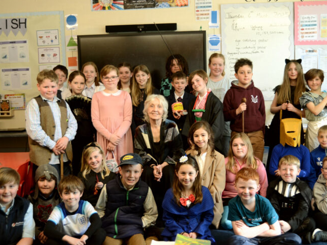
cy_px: 123
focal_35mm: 40
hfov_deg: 46.8
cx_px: 175
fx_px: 378
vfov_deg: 36.0
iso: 100
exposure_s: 1/10
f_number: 3.8
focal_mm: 24
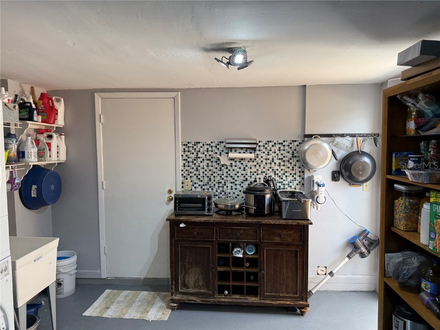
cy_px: 165
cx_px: 220
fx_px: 305
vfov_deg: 56.8
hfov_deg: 71.6
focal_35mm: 24
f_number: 1.78
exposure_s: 1/120
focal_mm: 6.76
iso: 64
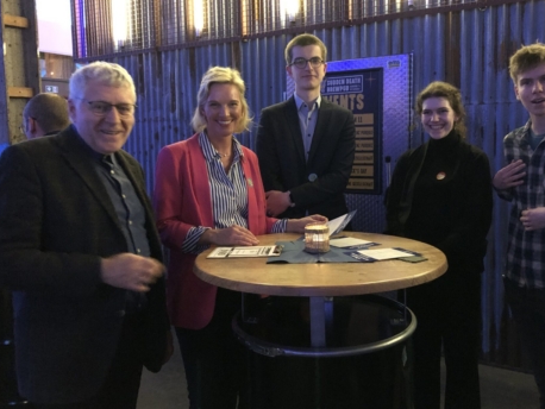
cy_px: 184
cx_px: 308
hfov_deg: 55.2
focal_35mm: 33
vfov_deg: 42.9
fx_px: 520
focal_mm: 3.99
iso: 640
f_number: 1.8
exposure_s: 1/18
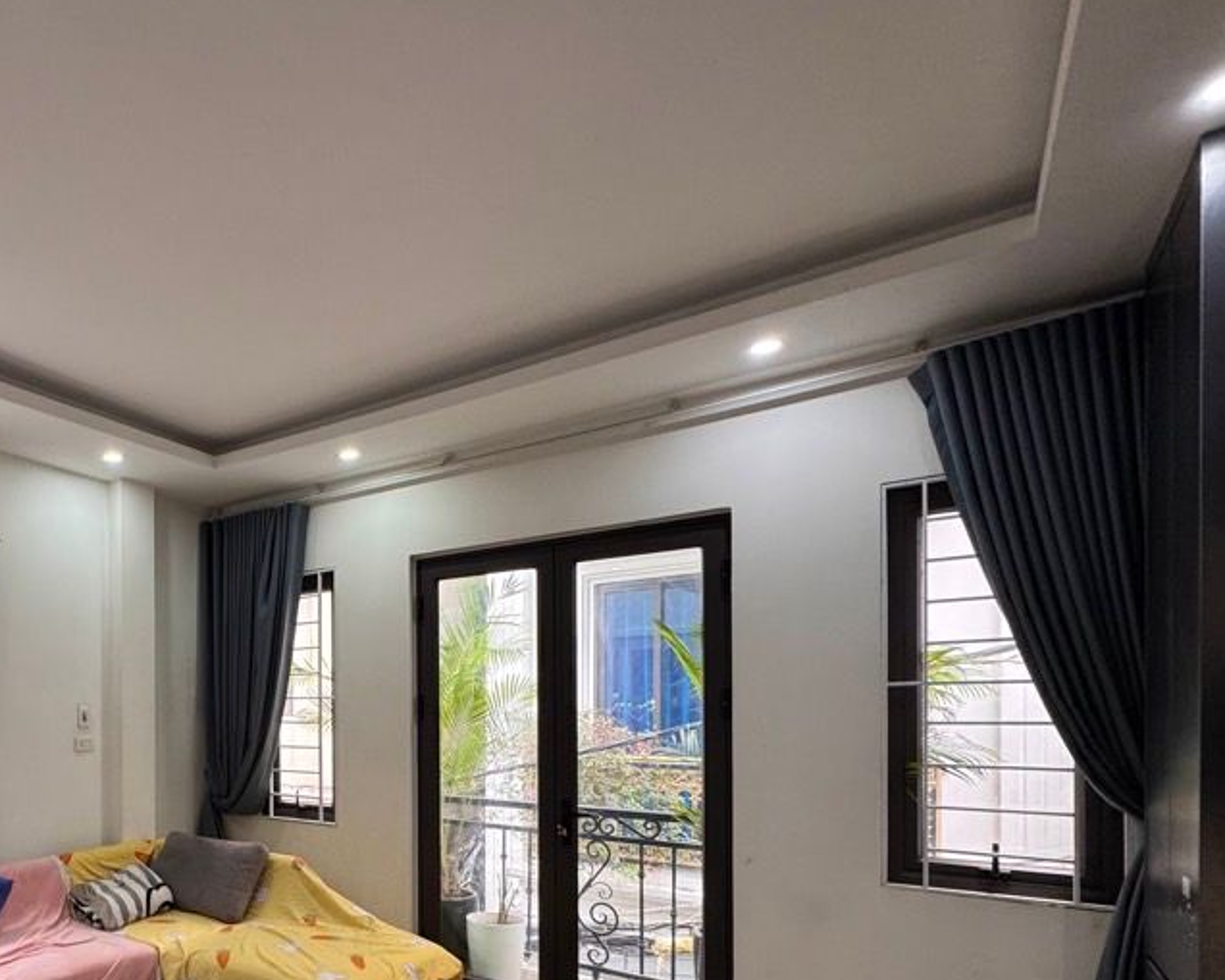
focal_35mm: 22
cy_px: 716
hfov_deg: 68.4
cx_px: 258
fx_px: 798
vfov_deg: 60.2
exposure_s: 1/120
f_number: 2.2
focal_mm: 2.22
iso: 160
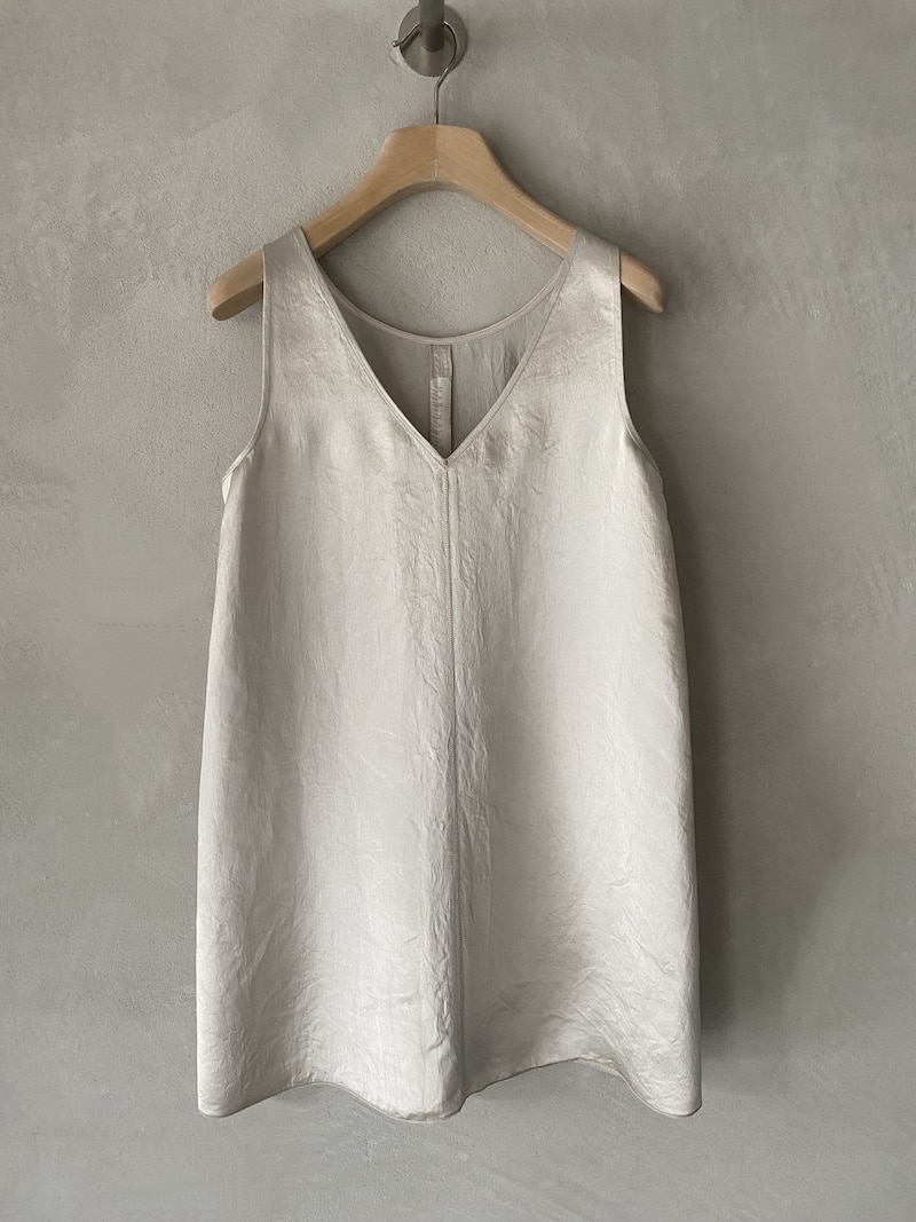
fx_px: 918
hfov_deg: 53.1
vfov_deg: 67.3
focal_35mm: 26
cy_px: 611
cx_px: 458
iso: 160
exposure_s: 1/60
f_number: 1.8
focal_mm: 4.25
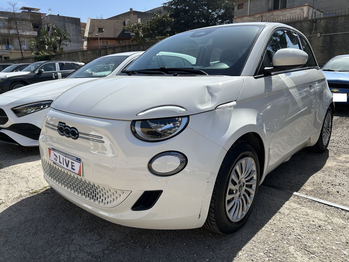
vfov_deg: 53.1
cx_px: 174
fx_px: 262
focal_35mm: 26
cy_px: 131
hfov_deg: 67.3
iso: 50
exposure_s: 1/4630
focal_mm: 5.7
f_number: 1.5
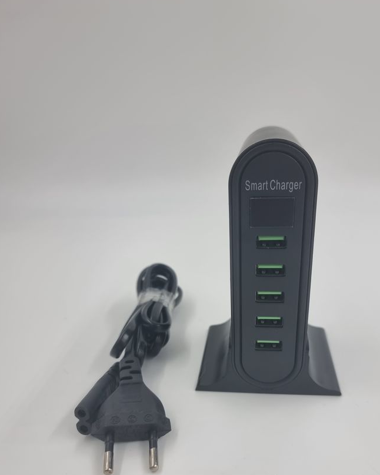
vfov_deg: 59.9
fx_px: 408
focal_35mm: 29
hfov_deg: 49.8
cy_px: 289
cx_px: 217
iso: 50
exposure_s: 1/128
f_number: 1.8
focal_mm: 6.7
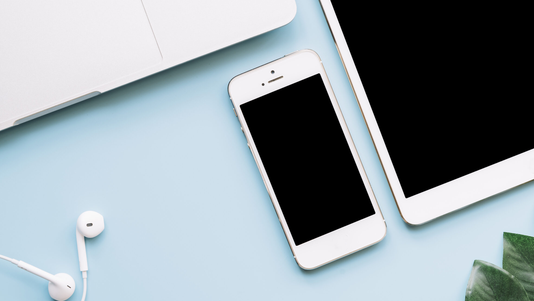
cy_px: 166
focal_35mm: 64
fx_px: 906
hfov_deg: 32.8
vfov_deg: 18.8
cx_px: 258
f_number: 9
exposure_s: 1/2.5
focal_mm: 55
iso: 100
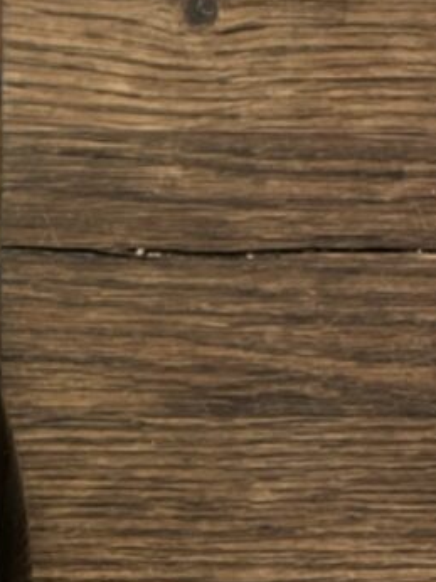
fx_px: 1295
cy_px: 469
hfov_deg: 17.7
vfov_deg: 24.9
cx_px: -158
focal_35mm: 77
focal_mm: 5.1
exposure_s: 1/50
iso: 400
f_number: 1.6
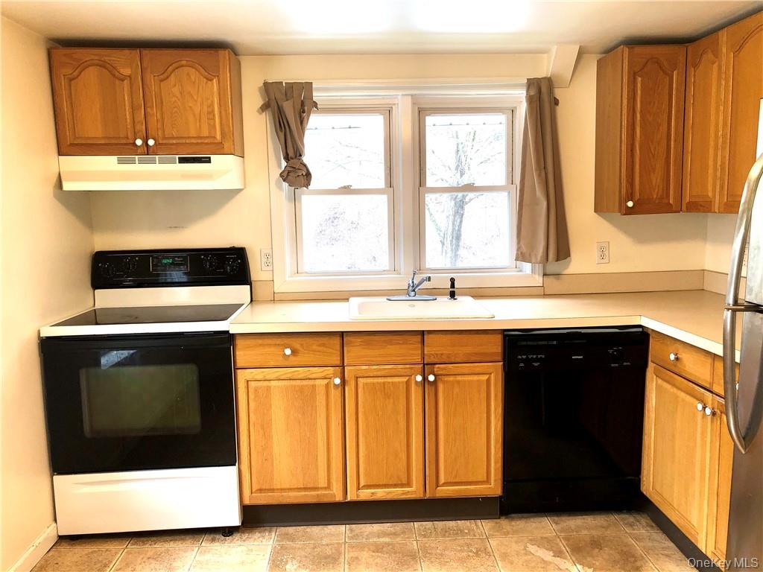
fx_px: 617
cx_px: 382
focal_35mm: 28
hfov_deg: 63.4
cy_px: 286
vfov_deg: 49.7
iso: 32
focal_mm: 4
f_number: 1.8
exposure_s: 1/17
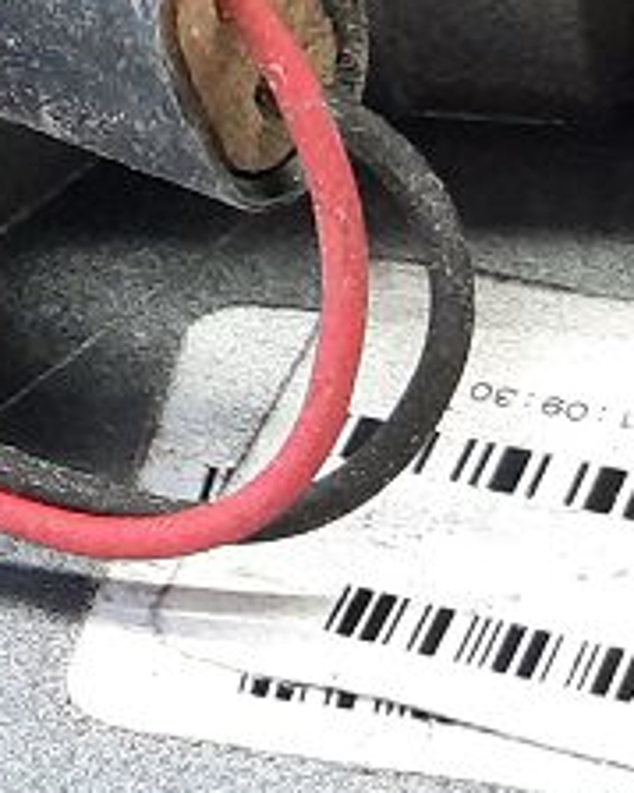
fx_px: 3075
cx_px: -641
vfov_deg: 14.2
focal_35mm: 131
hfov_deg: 10.7
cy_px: -166
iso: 250
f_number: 2
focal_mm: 4.6
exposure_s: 1/60
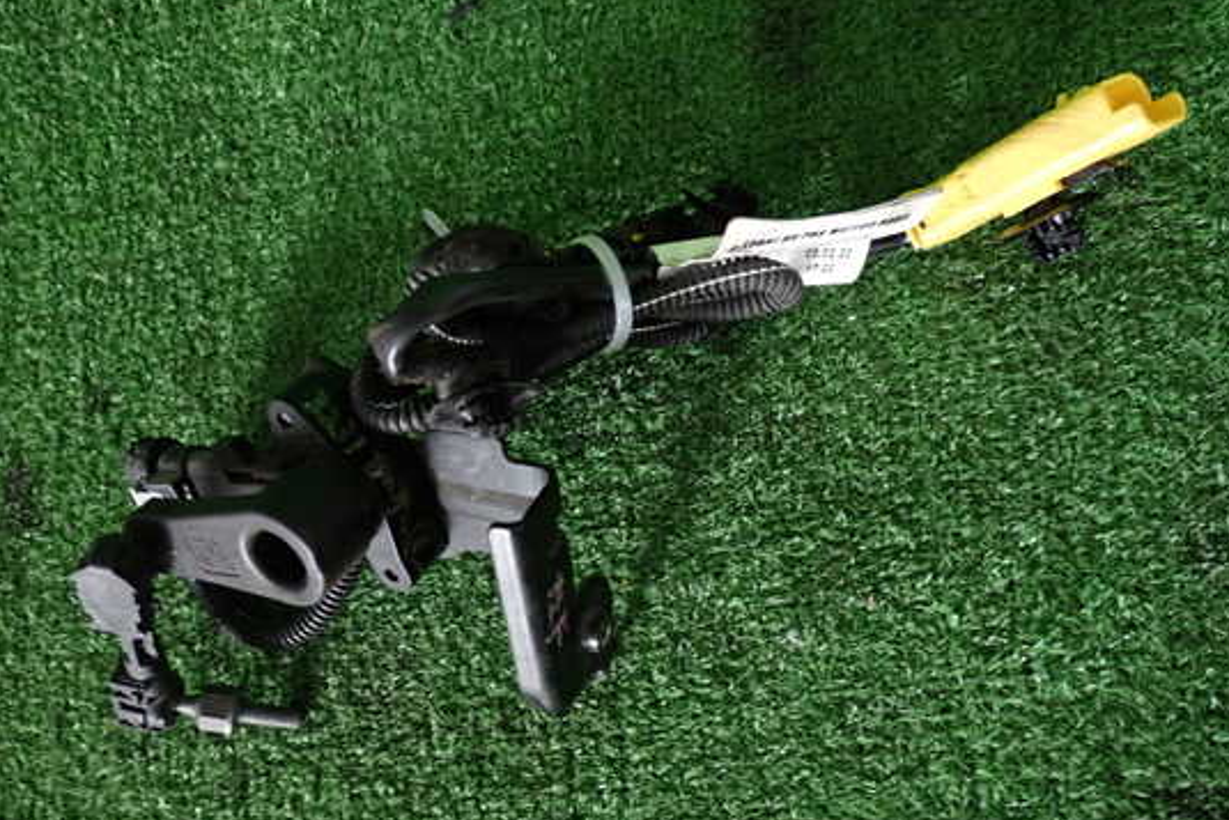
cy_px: 452
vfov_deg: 37.8
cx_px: 609
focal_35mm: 35
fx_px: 1195
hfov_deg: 54.4
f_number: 2.3
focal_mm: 5.4
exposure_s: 1/30
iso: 320
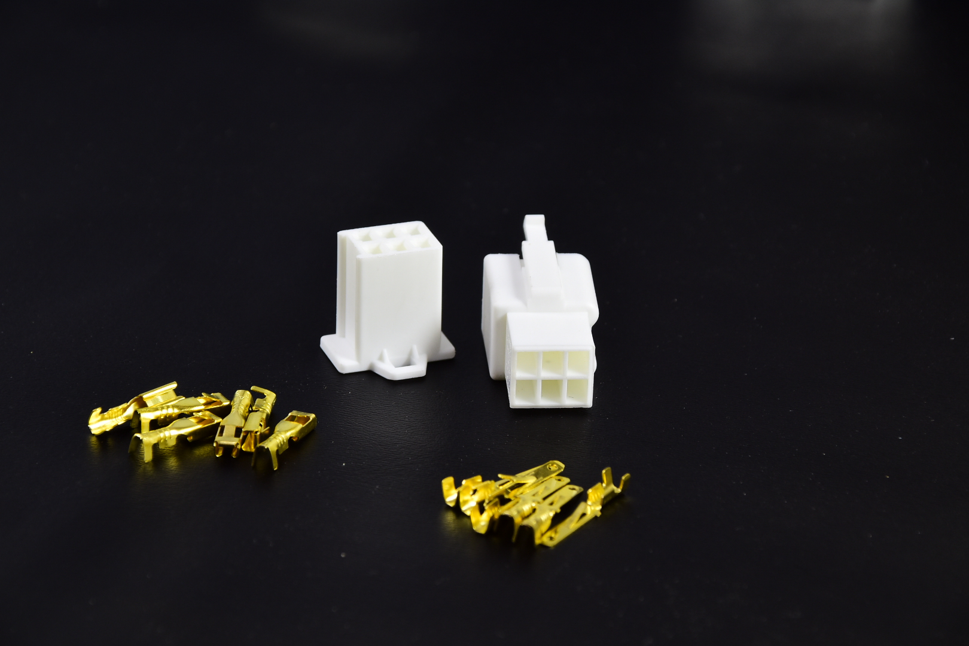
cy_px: 323
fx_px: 4925
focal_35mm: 183
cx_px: 484
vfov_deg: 7.5
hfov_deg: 11.2
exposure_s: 1/3
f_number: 8
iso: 250
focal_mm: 122
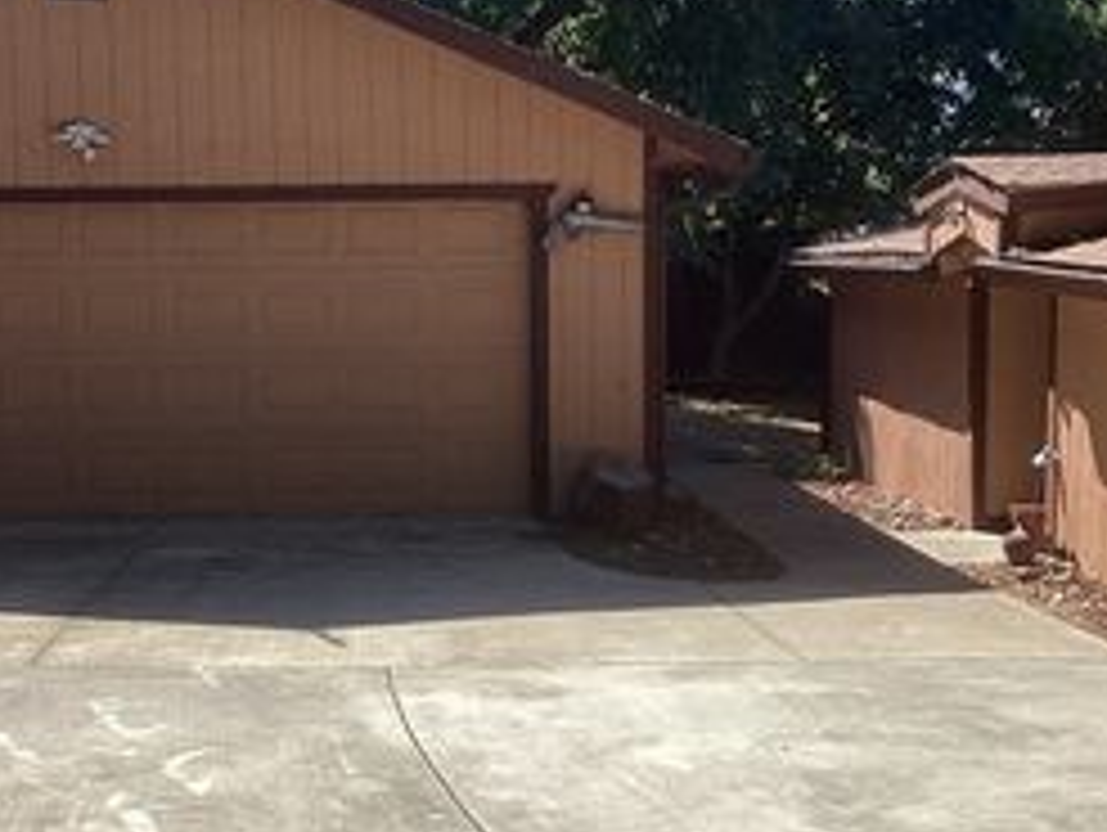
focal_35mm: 63
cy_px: 420
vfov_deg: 23.3
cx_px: 464
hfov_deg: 30.6
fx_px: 2017
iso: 25
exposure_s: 1/1072
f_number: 2.4
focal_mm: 3.3
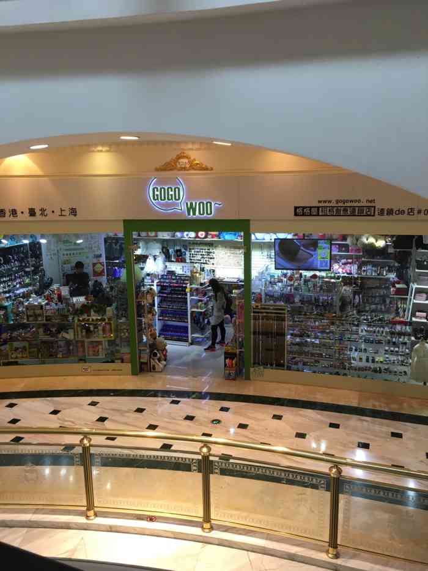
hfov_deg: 48.2
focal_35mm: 29
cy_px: 286
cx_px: 214
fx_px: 478
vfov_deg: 61.7
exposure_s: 1/33
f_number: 2.2
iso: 40
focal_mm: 4.15
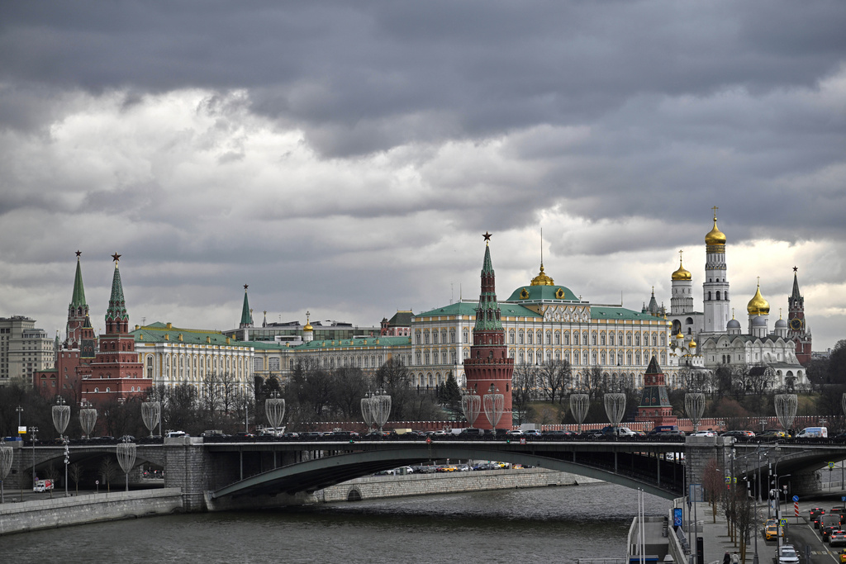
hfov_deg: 21.9
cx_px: 423
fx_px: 2186
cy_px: 282
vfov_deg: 14.7
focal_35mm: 93
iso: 125
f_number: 3.2
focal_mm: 93
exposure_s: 1/500
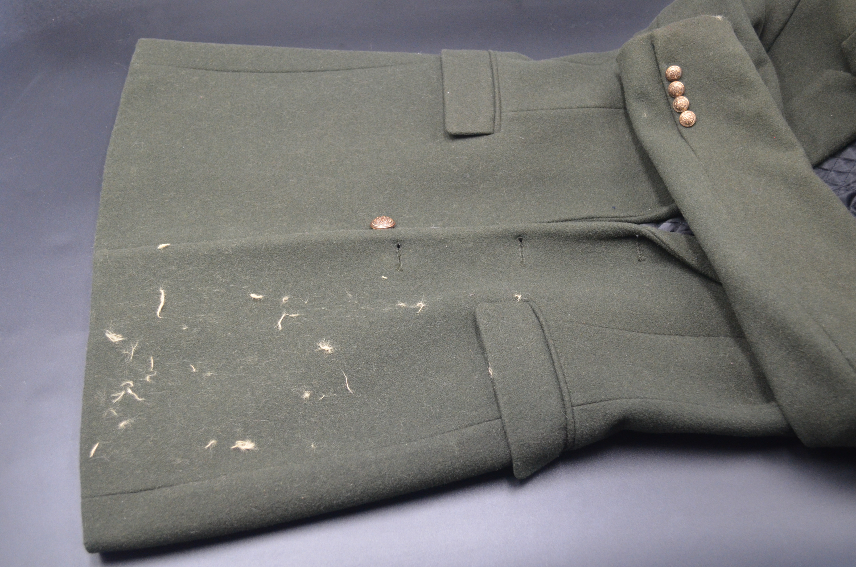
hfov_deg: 49.6
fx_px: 925
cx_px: 428
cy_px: 284
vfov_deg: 34.1
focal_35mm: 39
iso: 1600
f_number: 4.2
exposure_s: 1/100
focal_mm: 26
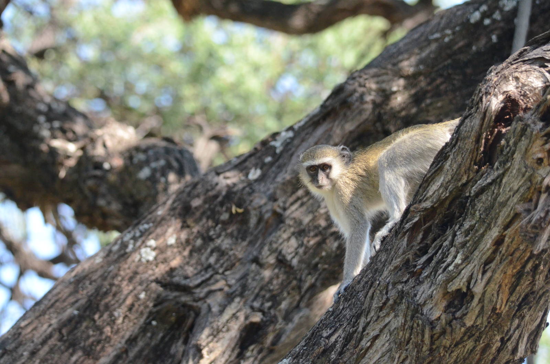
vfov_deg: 3.1
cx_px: 275
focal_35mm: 435
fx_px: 6633
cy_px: 182
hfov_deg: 4.7
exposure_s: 1/1600
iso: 2500
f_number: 6
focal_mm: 290
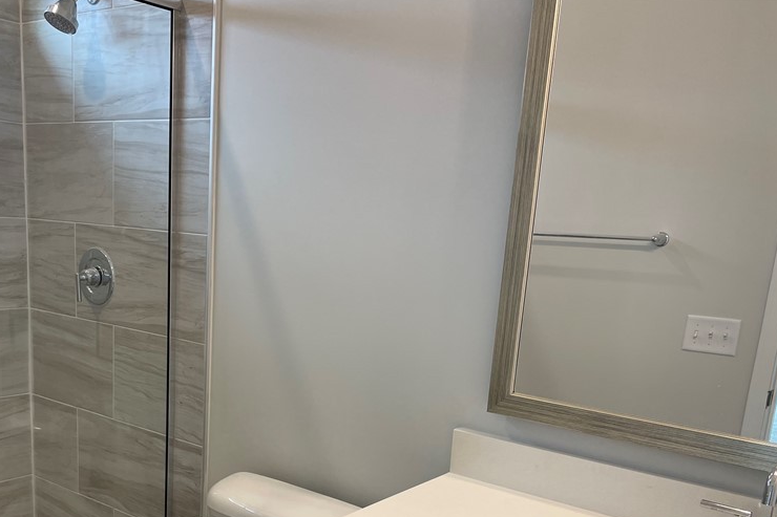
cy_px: 396
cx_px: 313
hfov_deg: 52.8
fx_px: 777
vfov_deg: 35.9
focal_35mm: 36
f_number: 1.6
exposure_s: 1/120
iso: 64
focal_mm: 5.1
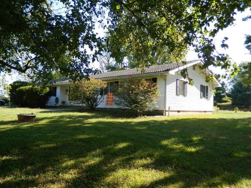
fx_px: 203
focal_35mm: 28
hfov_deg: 63.4
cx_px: 126
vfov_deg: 49.7
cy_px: 94
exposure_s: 1/200
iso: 80
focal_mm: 5.1
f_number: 3.2
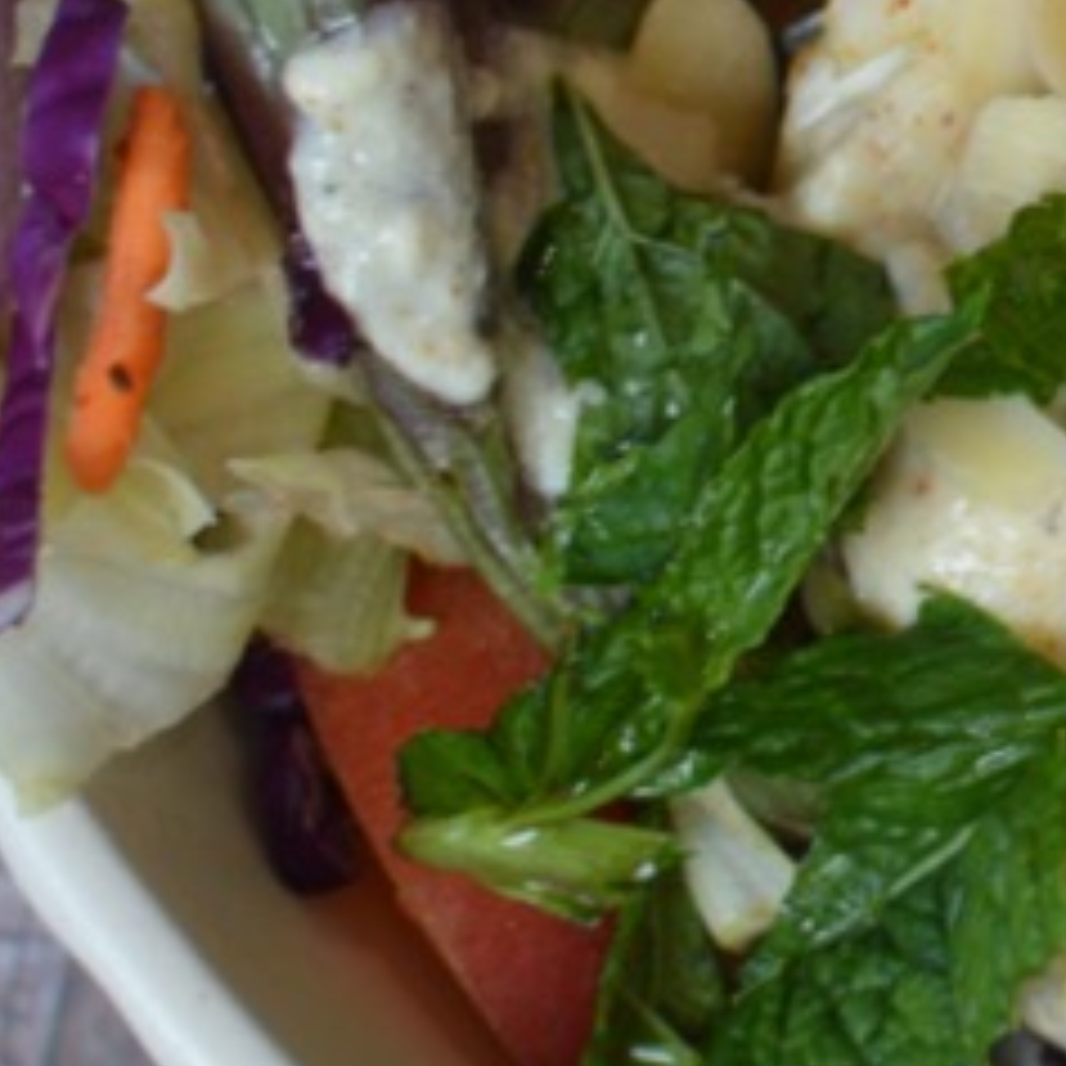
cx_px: 2105
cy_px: -403
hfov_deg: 7.0
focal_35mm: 240
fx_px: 8372
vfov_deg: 7.2
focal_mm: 35
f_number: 3.5
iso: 400
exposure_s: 1/125
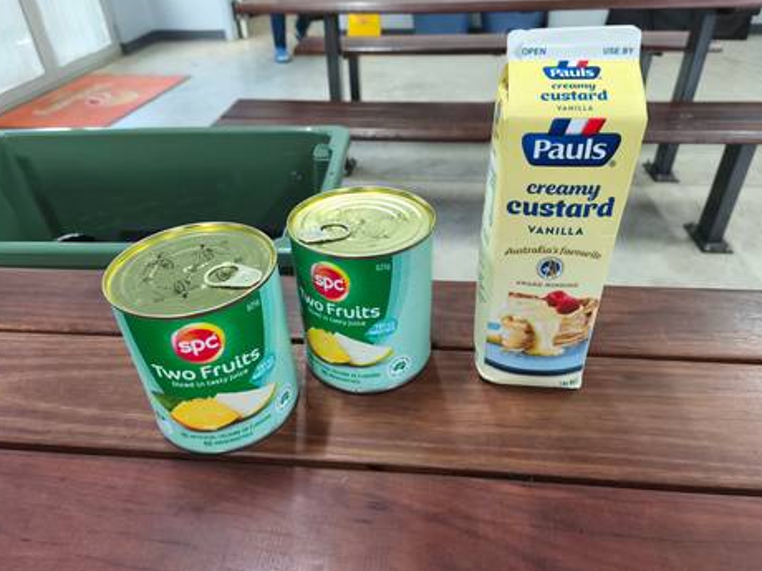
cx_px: 376
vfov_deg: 56.8
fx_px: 528
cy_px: 283
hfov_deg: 71.6
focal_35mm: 24
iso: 320
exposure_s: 1/50
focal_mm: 5.35
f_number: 1.7
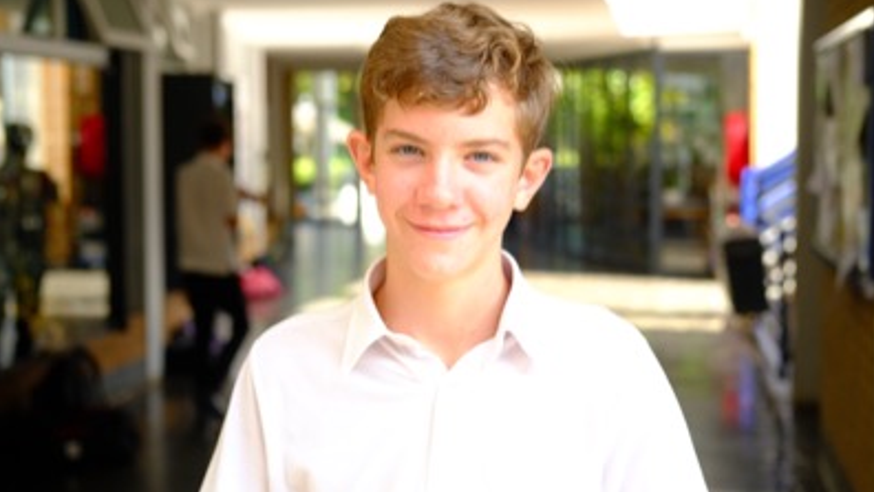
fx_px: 1298
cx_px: 439
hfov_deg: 37.2
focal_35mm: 56
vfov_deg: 21.5
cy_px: 210
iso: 160
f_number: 2.8
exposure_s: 1/125
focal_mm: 35
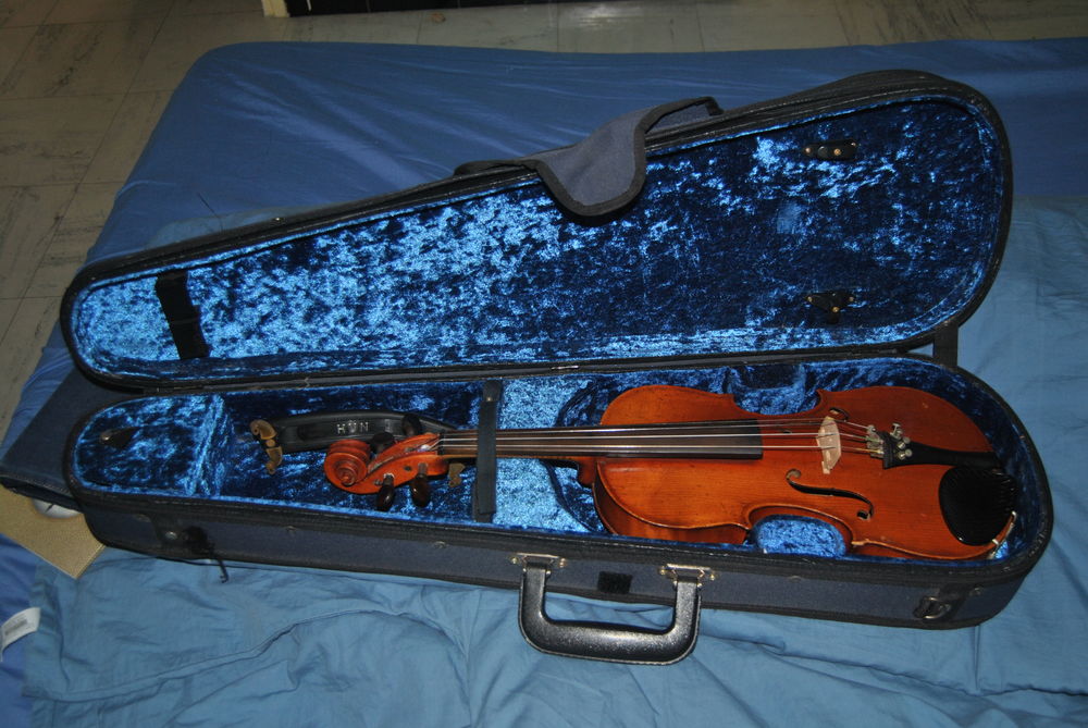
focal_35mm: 33
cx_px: 544
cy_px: 364
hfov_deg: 57.2
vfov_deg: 40.1
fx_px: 998
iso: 200
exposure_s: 1/60
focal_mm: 22
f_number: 3.5
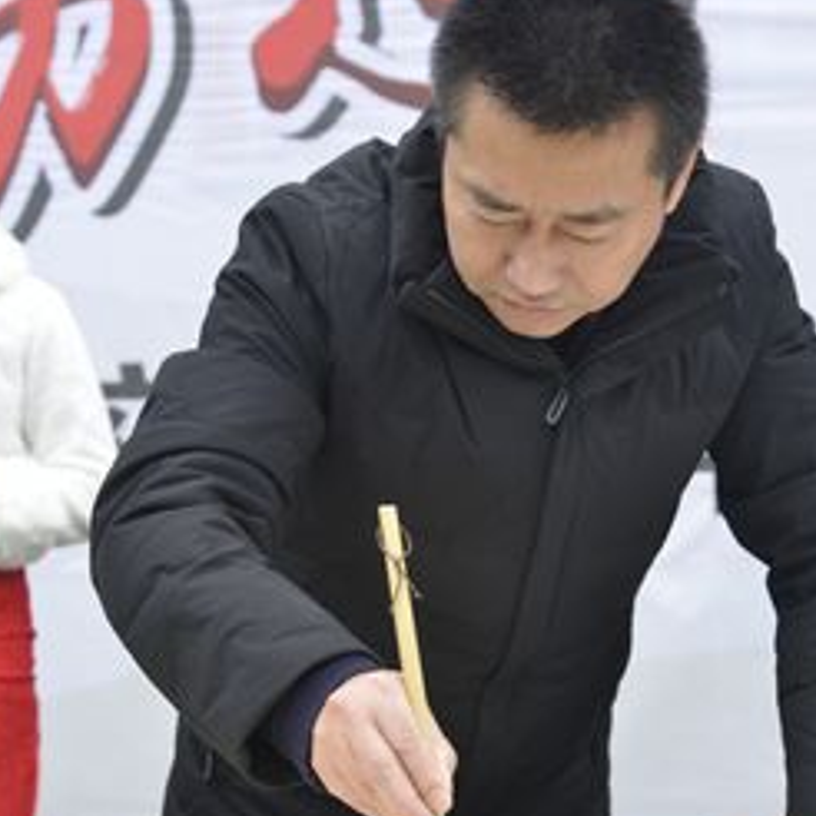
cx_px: 411
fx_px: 2214
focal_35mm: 83
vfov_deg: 20.9
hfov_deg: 20.9
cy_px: 464
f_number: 5.6
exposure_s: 1/250
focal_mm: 48
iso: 640
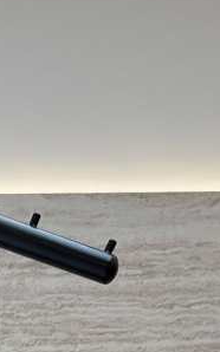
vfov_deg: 13.2
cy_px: 814
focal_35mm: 123
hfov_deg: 10.2
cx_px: -123
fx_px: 1181
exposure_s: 1/157
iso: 64
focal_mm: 6.76
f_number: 1.78
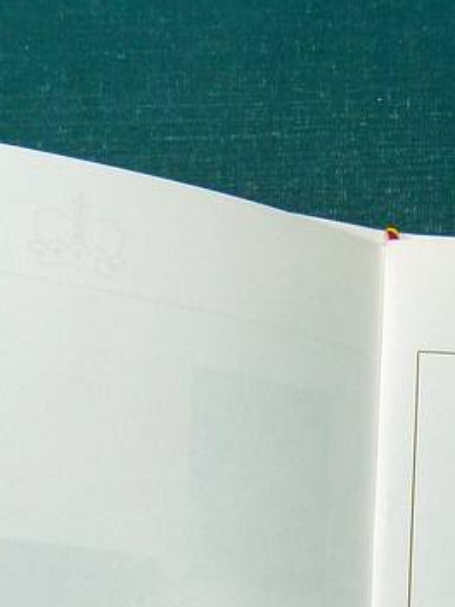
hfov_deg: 20.0
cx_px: 346
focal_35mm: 73
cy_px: 785
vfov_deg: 23.6
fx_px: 1280
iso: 100
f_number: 4
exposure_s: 1/125
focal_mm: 4.5
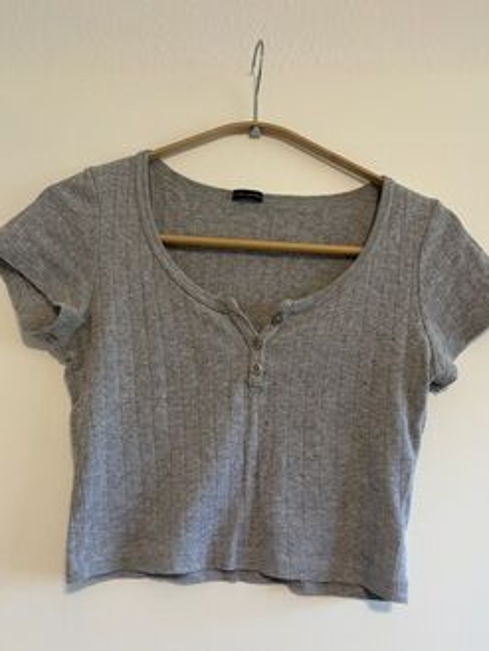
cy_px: 360
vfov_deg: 59.8
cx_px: 246
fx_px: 565
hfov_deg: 46.8
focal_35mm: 30
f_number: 1.6
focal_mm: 5.96
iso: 200
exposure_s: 1/60
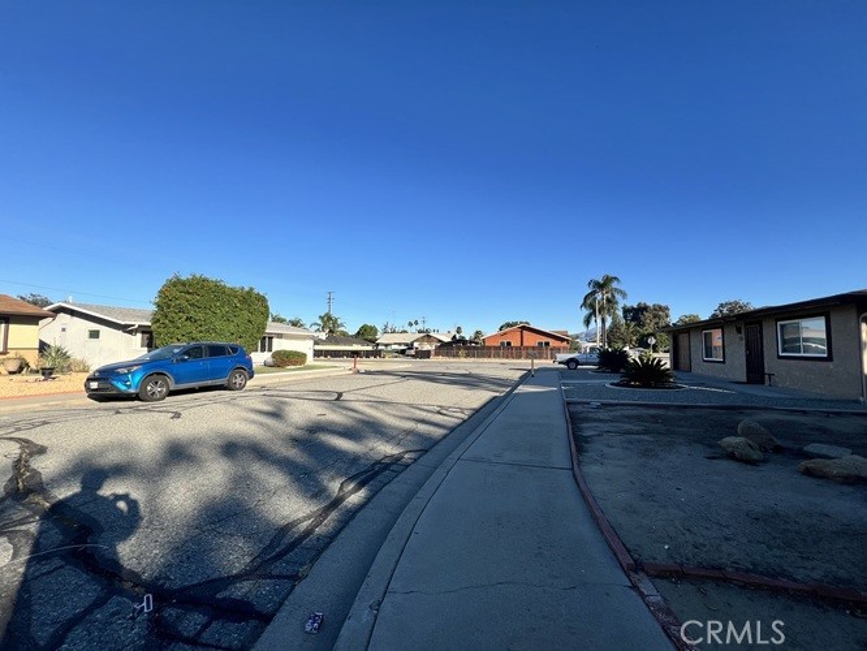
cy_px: 326
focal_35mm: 13
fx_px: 326
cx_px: 434
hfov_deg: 106.2
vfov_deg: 90.0
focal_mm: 1.57
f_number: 1.8
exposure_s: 1/1597
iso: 32
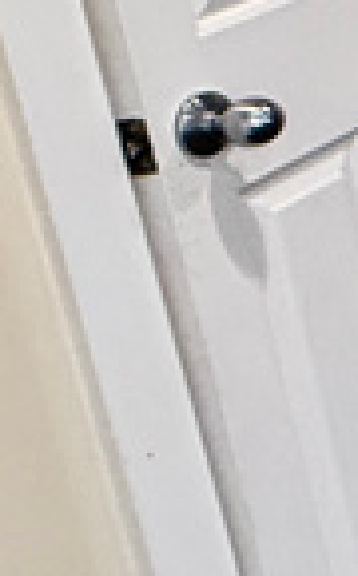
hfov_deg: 6.4
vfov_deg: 18.5
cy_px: -171
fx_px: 1647
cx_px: 1782
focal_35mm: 105
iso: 250
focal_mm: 2.22
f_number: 2.2
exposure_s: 1/120
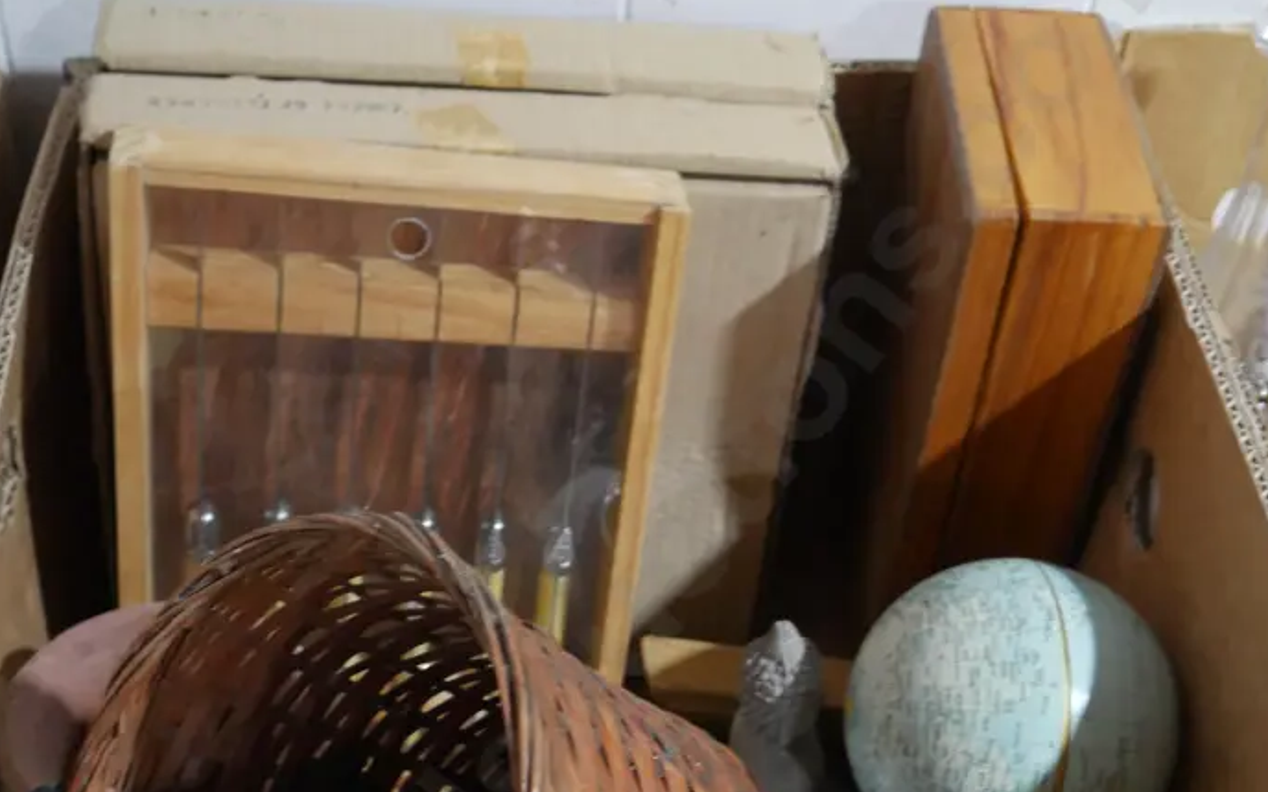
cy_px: 615
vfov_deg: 21.4
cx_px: 637
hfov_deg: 34.0
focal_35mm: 60
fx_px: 2073
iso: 2000
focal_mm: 19
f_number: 4.1
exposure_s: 1/60
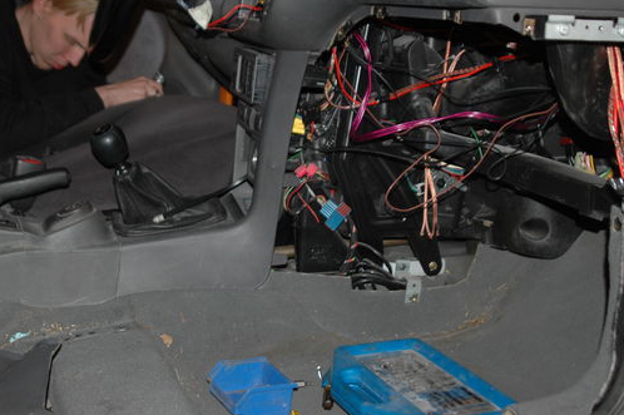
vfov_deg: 25.0
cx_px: 264
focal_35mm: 54
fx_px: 935
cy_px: 178
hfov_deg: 36.8
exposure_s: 1/60
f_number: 3.5
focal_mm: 28
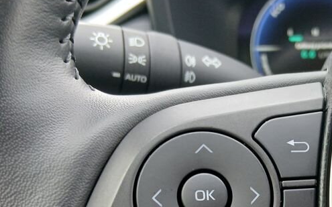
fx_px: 516
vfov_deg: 21.9
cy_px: 207
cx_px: 268
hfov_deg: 34.6
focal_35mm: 57
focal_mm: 3.98
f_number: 1.8
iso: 160
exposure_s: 1/50
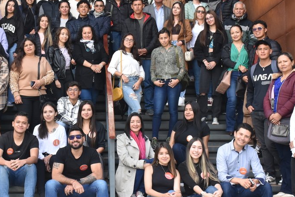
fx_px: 656
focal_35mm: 80
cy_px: 67
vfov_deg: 17.0
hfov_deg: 25.2
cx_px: 85
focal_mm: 30
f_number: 8
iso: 800
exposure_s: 1/320
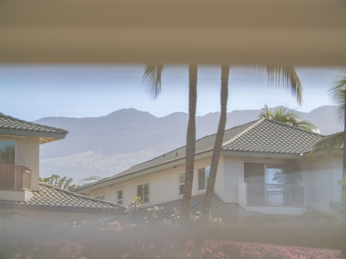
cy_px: 130
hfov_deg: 14.7
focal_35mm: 134
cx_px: 173
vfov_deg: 11.1
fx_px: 1340
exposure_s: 1/400
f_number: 5.6
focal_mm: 67
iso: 400
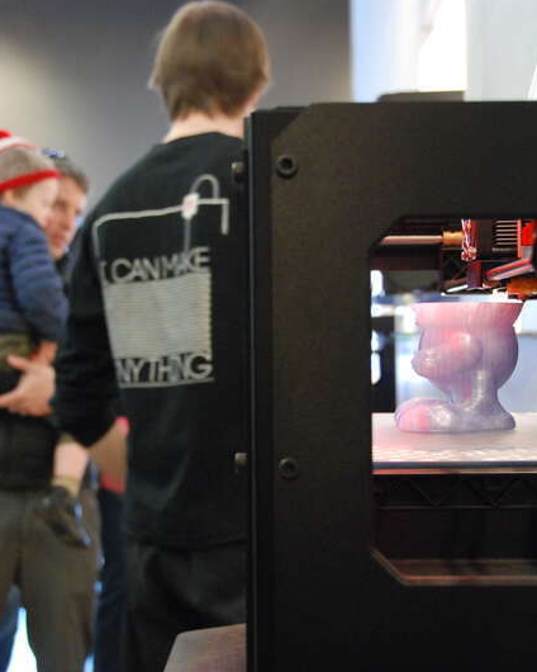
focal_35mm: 62
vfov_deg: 30.6
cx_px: 268
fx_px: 1226
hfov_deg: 24.7
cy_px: 333
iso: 1600
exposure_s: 1/25
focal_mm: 29
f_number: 4.2
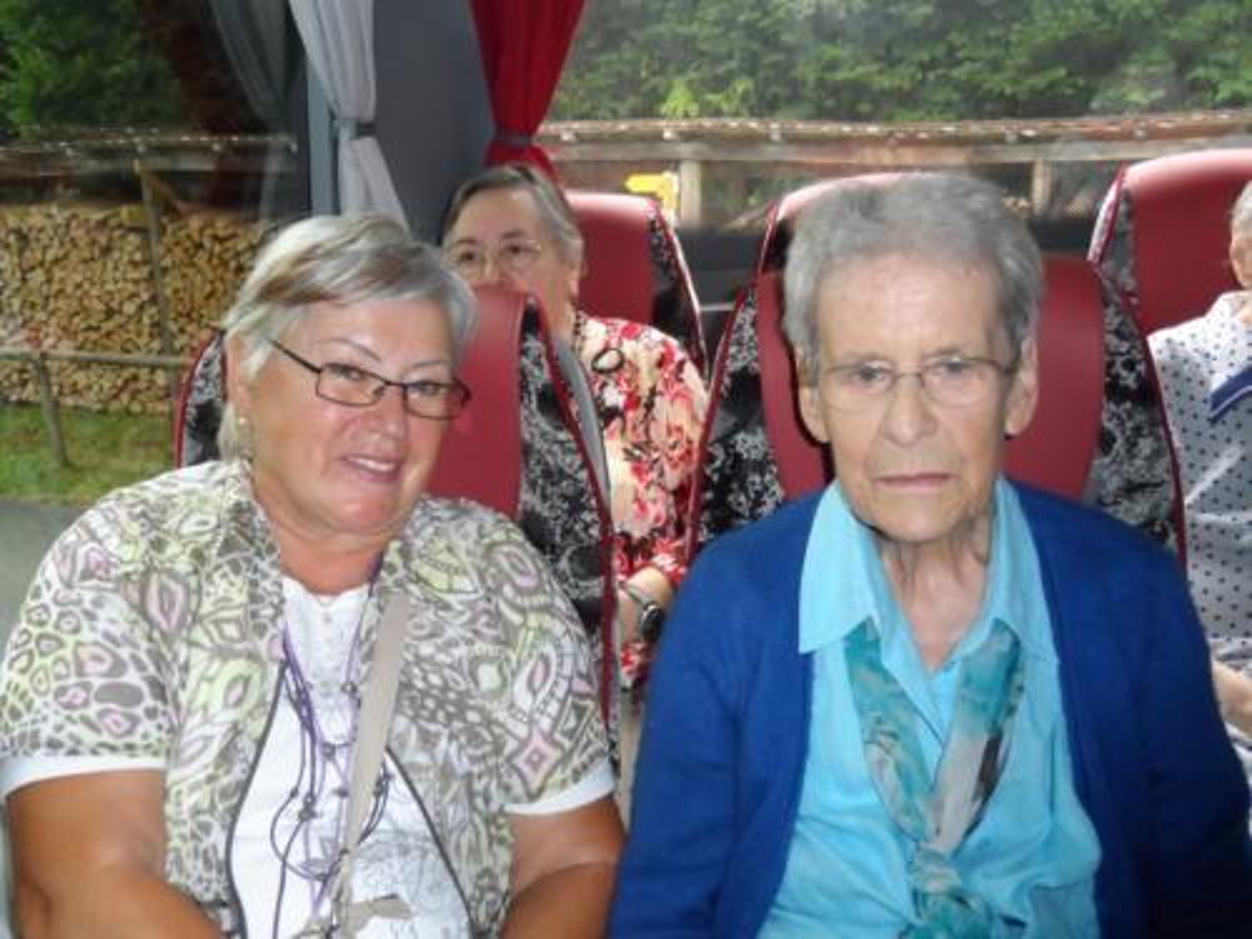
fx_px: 1483
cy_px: 470
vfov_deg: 35.1
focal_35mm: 41
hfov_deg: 45.8
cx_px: 626
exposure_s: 1/60
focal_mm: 6.8
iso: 400
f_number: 3.7
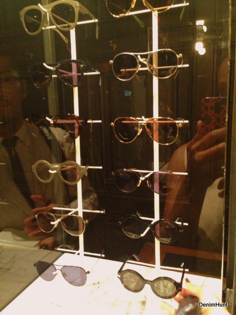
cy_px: 158
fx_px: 300
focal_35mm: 33
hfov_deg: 42.9
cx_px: 118
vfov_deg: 55.4
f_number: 2.4
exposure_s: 1/15
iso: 640
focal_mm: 4.13
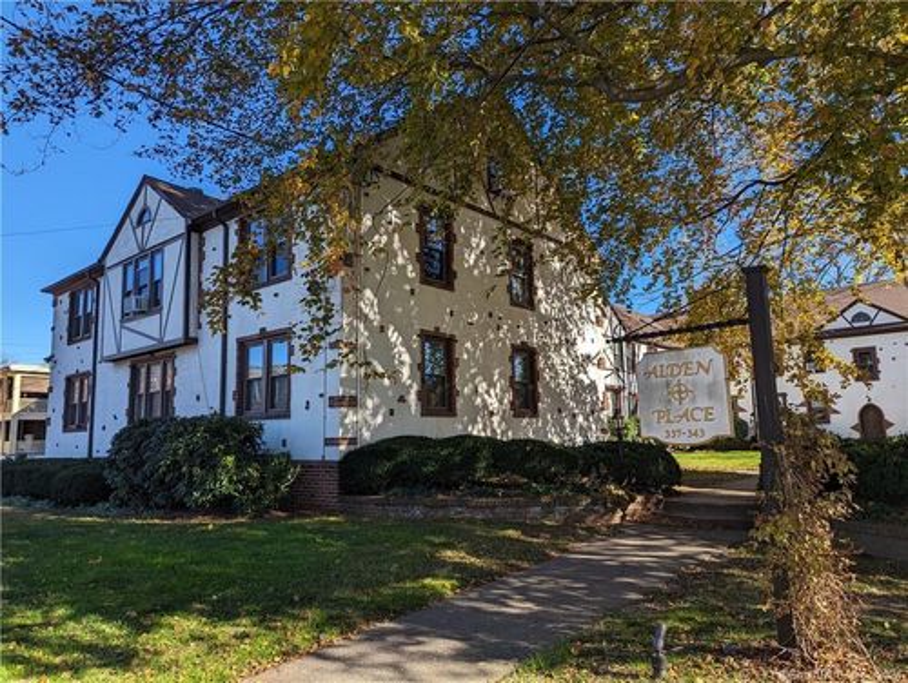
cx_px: 454
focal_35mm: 24
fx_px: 630
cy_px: 342
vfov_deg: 56.9
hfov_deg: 71.5
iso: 45
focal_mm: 6.81
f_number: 1.85
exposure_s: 1/1471
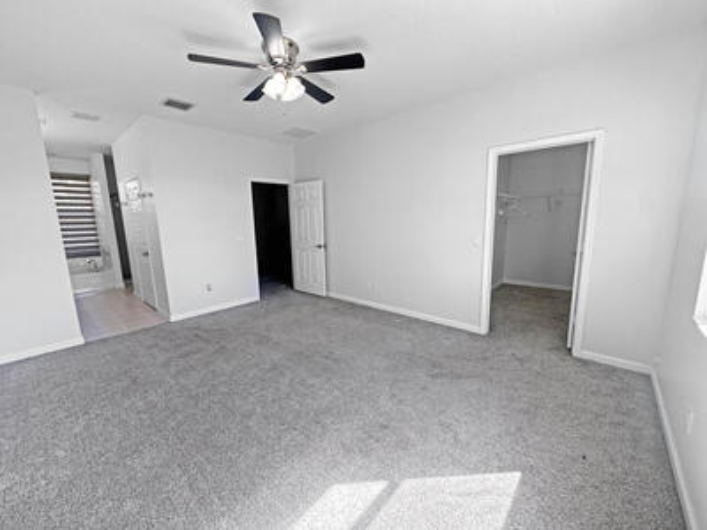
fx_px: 286
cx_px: 354
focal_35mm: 14
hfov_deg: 102.1
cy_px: 265
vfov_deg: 85.7
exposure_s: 1/120
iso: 80
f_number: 2.2
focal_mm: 2.22
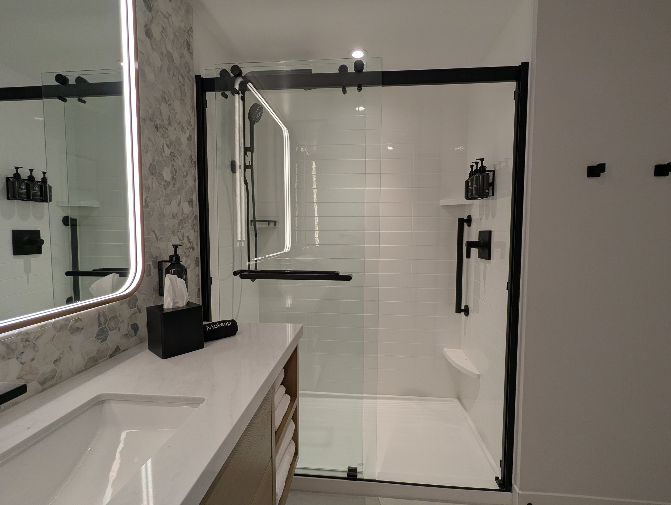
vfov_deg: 78.2
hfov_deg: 94.4
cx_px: 336
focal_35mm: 16
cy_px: 252
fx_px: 311
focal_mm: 2.35
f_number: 2.2
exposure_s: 1/120
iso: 44
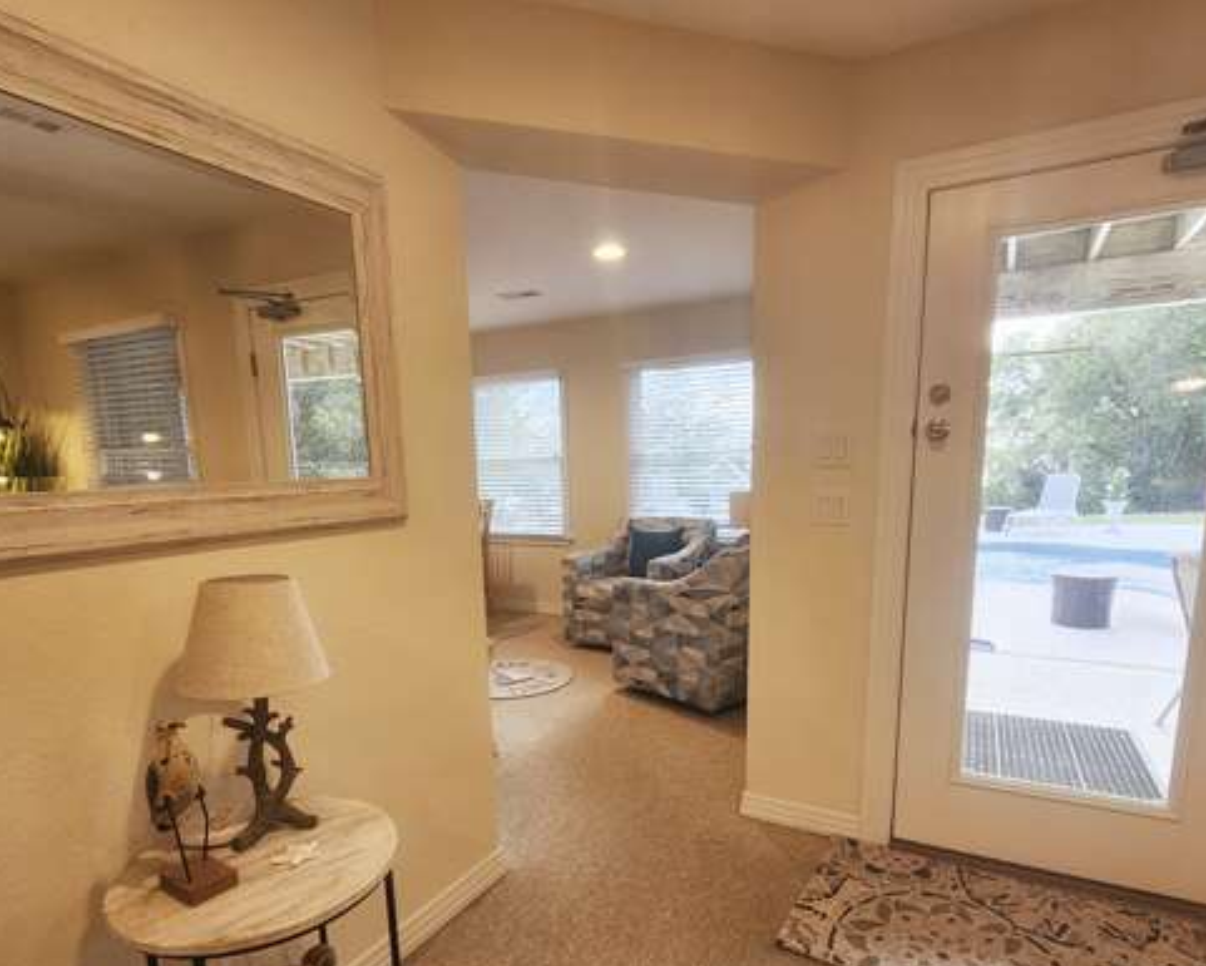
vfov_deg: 72.7
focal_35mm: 18
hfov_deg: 86.4
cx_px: 603
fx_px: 643
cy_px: 597
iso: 50
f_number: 2.2
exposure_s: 1/60
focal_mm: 2.2
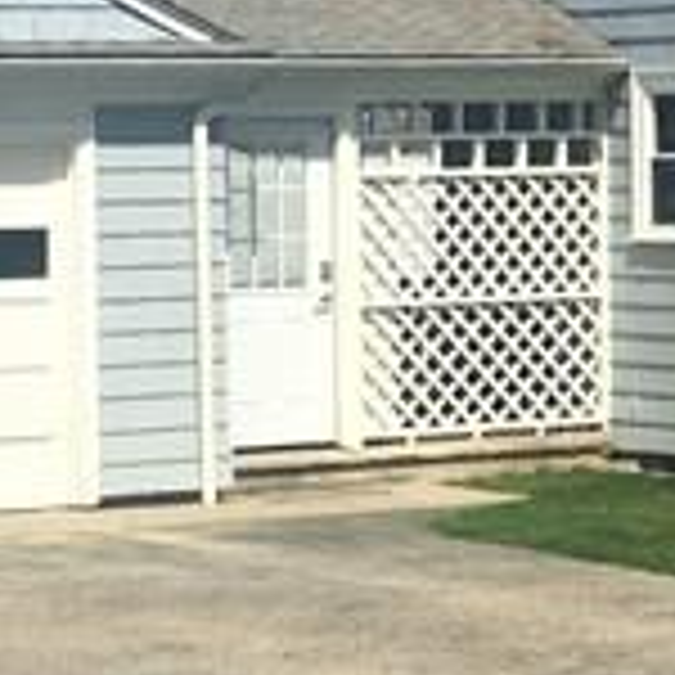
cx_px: 893
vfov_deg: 10.0
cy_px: 182
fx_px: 3861
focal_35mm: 175
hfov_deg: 9.8
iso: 25
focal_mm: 4.15
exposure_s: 1/1832
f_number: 2.2
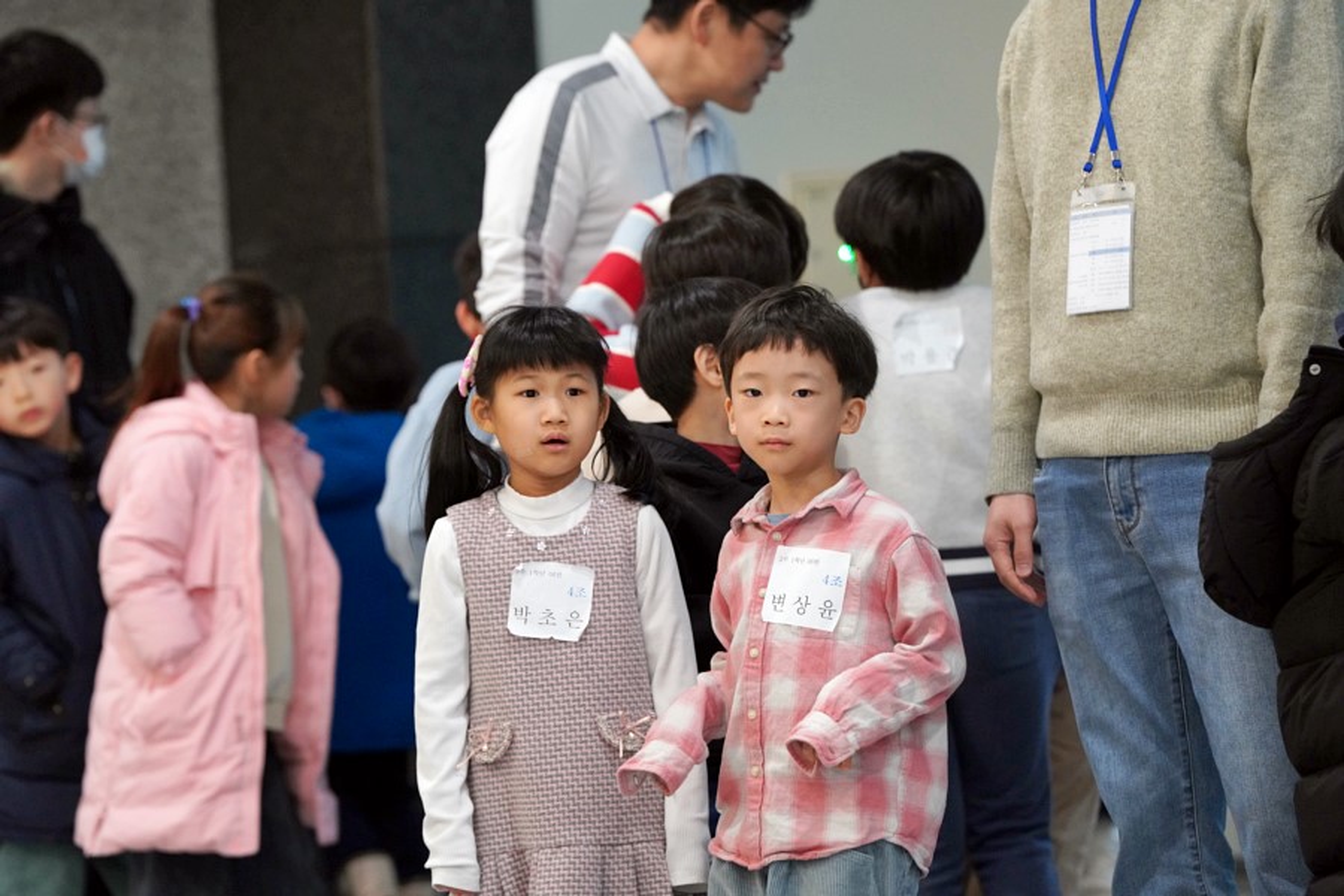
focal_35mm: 151
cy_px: 448
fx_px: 5637
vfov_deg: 9.1
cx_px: 672
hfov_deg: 13.6
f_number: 4
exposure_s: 1/160
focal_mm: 151
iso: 4000
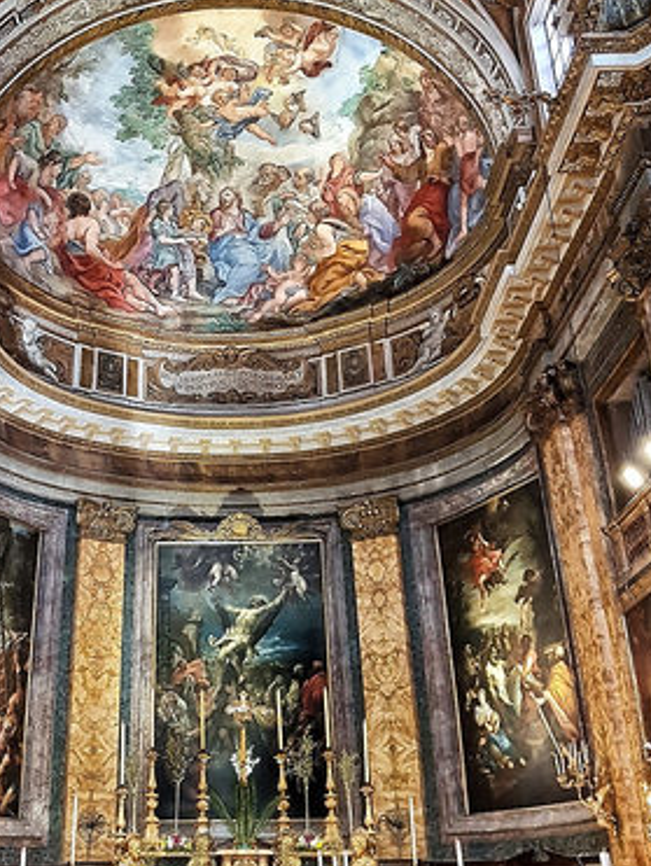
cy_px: 329
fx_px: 1051
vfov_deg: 44.4
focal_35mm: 42
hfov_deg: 34.2
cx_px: 236
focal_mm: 4.2
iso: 200
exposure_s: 1/25
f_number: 1.7
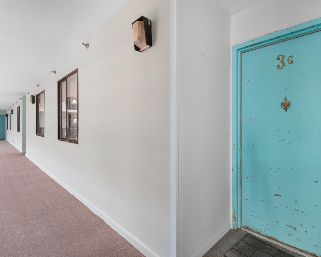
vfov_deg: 77.0
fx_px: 162
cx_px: 177
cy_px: 129
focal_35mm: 17
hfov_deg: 89.3
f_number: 4.5
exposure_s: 1/2
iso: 100
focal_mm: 10
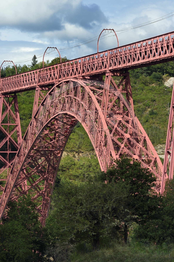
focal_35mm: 170
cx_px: 87
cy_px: 131
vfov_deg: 12.1
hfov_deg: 8.1
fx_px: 1233
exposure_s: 1/250
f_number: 13
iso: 200
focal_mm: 170
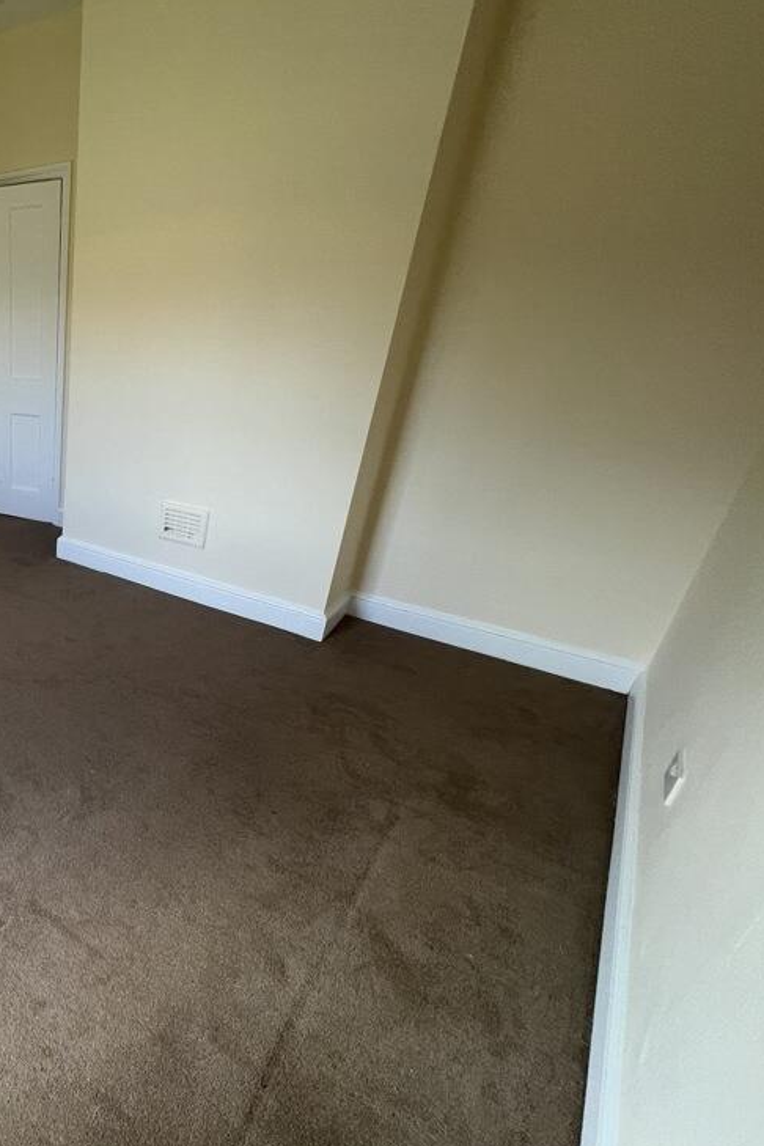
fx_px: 605
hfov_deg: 49.7
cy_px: 590
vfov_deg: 86.9
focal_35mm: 19
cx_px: -33
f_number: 1.8
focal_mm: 1.57
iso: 80
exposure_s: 1/100
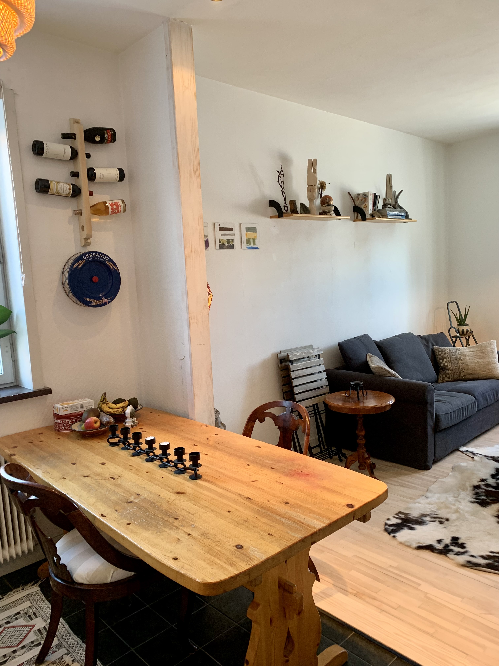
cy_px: 333
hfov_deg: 53.1
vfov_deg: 67.3
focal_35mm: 26
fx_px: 500
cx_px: 250
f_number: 1.8
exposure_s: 1/50
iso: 100
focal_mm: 4.25
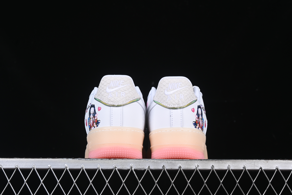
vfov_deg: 18.2
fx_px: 608
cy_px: 98
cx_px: 146
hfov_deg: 27.0
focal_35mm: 75
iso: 160
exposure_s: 1/80
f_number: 8
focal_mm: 50
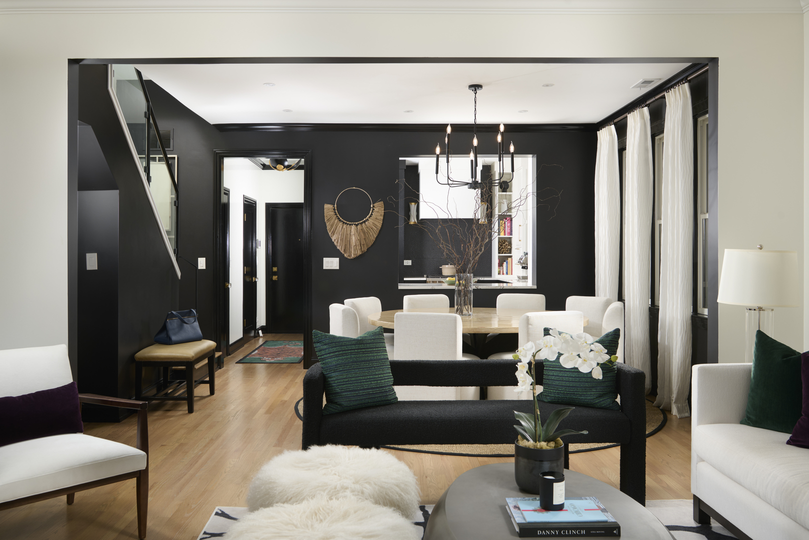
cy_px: 270
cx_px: 404
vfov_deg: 43.6
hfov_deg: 61.9
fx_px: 674
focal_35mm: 30
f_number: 7.1
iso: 250
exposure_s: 1/200
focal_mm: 30
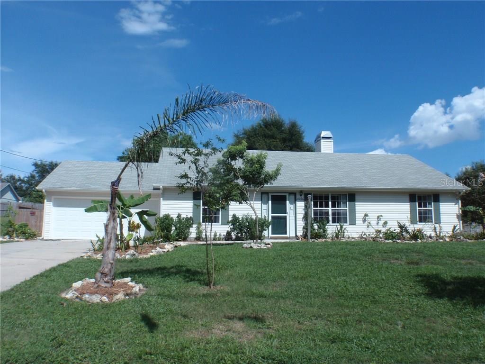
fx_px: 392
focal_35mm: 28
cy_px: 182
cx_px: 242
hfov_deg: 63.4
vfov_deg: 49.7
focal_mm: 5
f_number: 5
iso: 64
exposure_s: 1/500
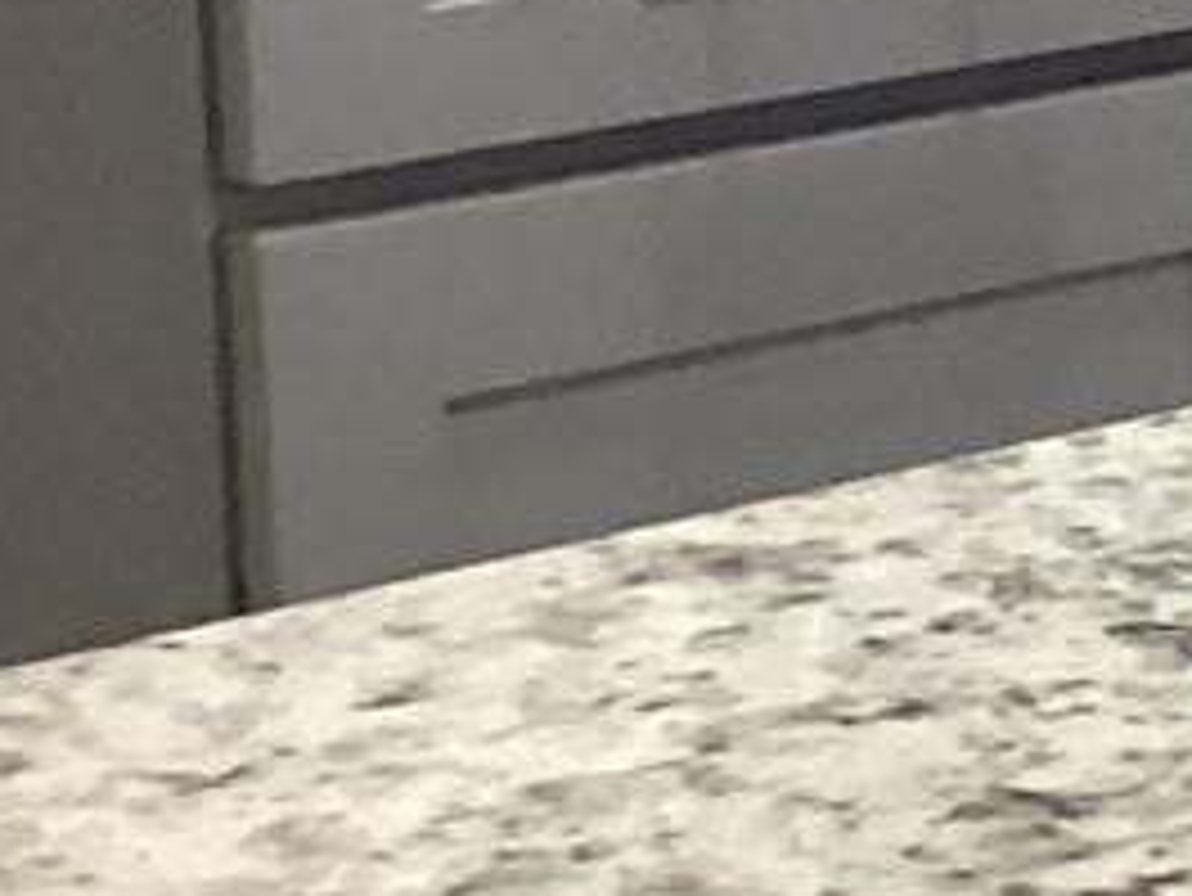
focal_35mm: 187
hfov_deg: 9.7
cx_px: 2541
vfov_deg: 7.9
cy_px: 329
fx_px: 6442
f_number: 2.4
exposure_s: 1/60
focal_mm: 3.3
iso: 320
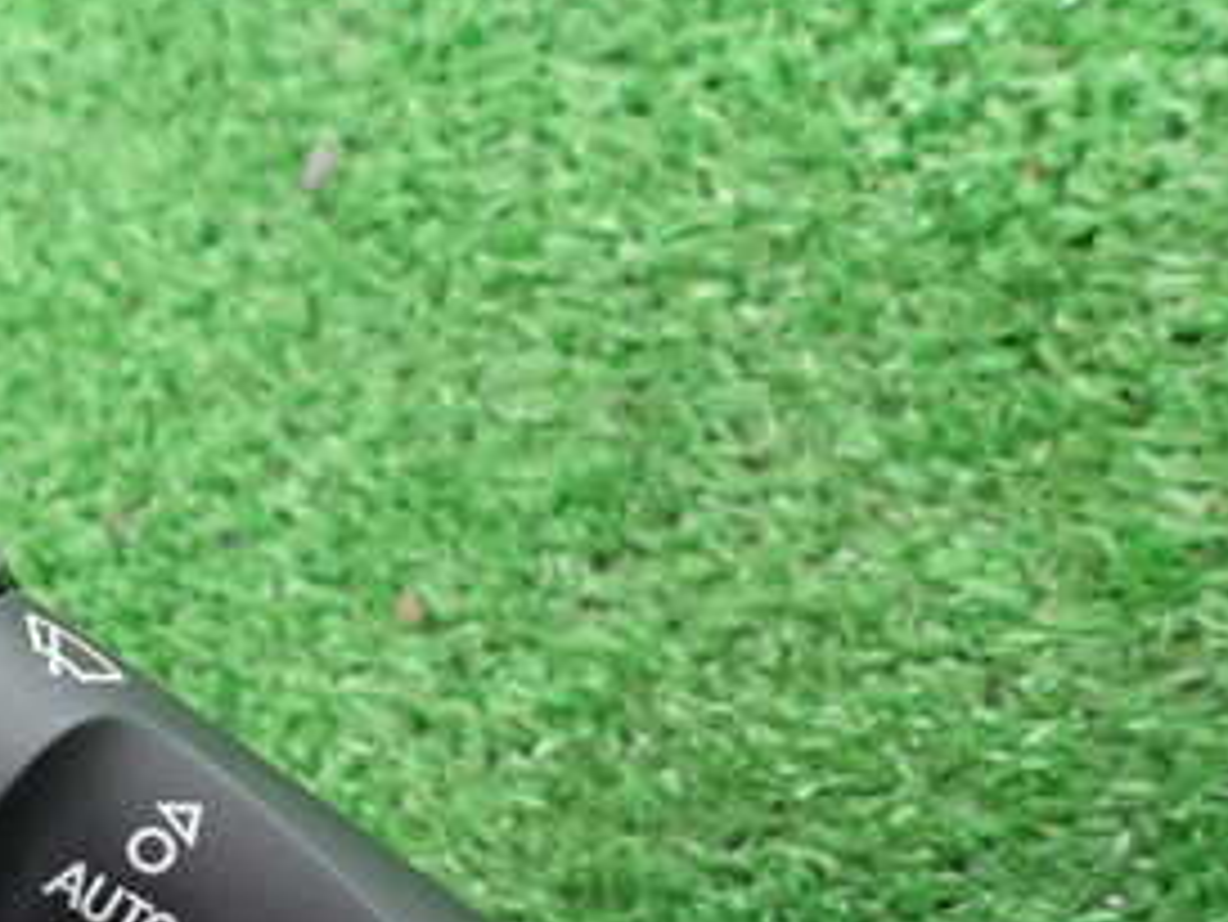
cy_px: 877
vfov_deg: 25.5
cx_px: 103
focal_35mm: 55
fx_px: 1952
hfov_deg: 33.0
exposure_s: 1/30
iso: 500
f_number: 2.8
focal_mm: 4.5
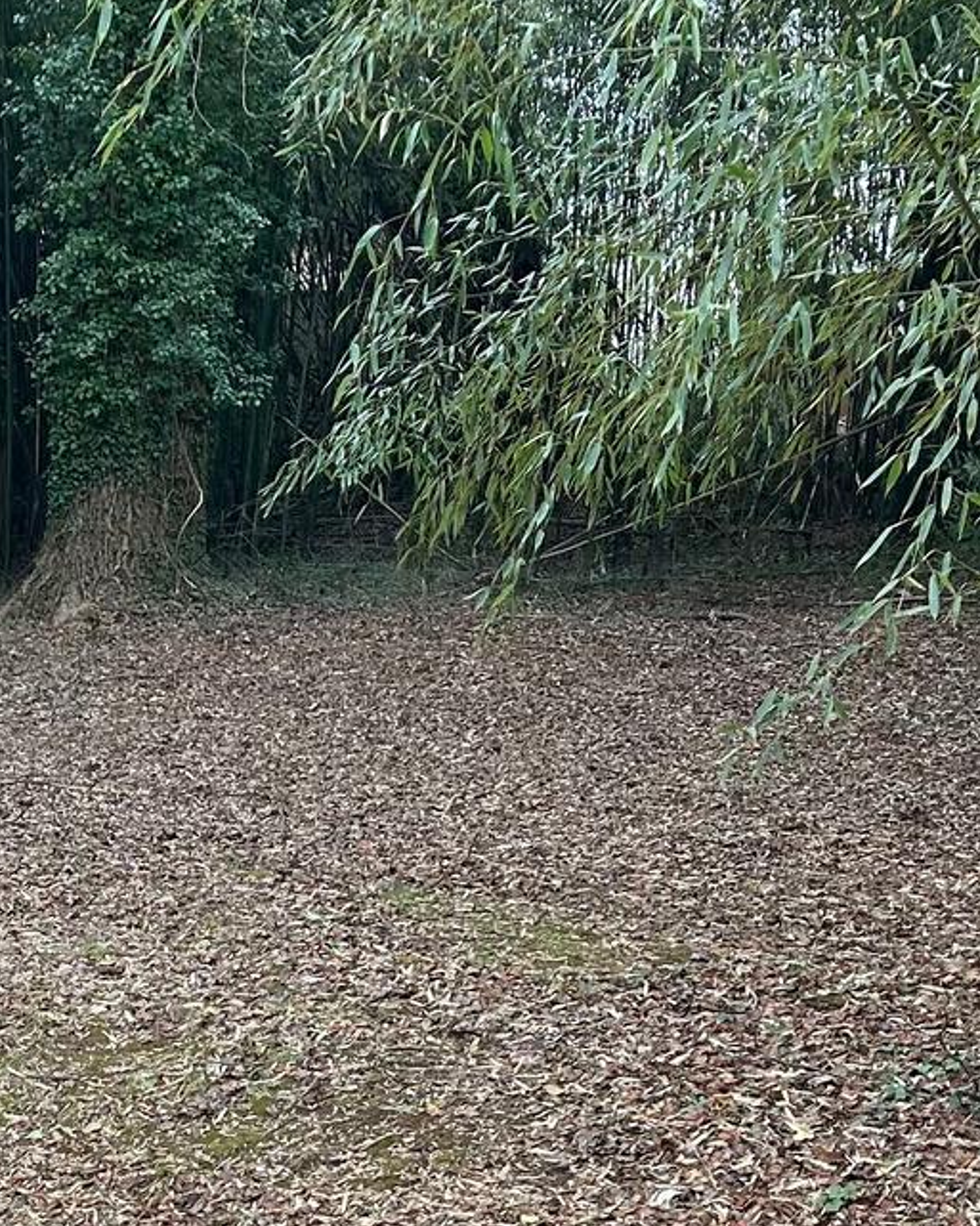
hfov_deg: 18.6
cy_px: 1115
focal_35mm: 81
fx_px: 2939
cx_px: 105
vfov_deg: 22.9
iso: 50
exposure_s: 1/439
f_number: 1.5
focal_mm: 5.7
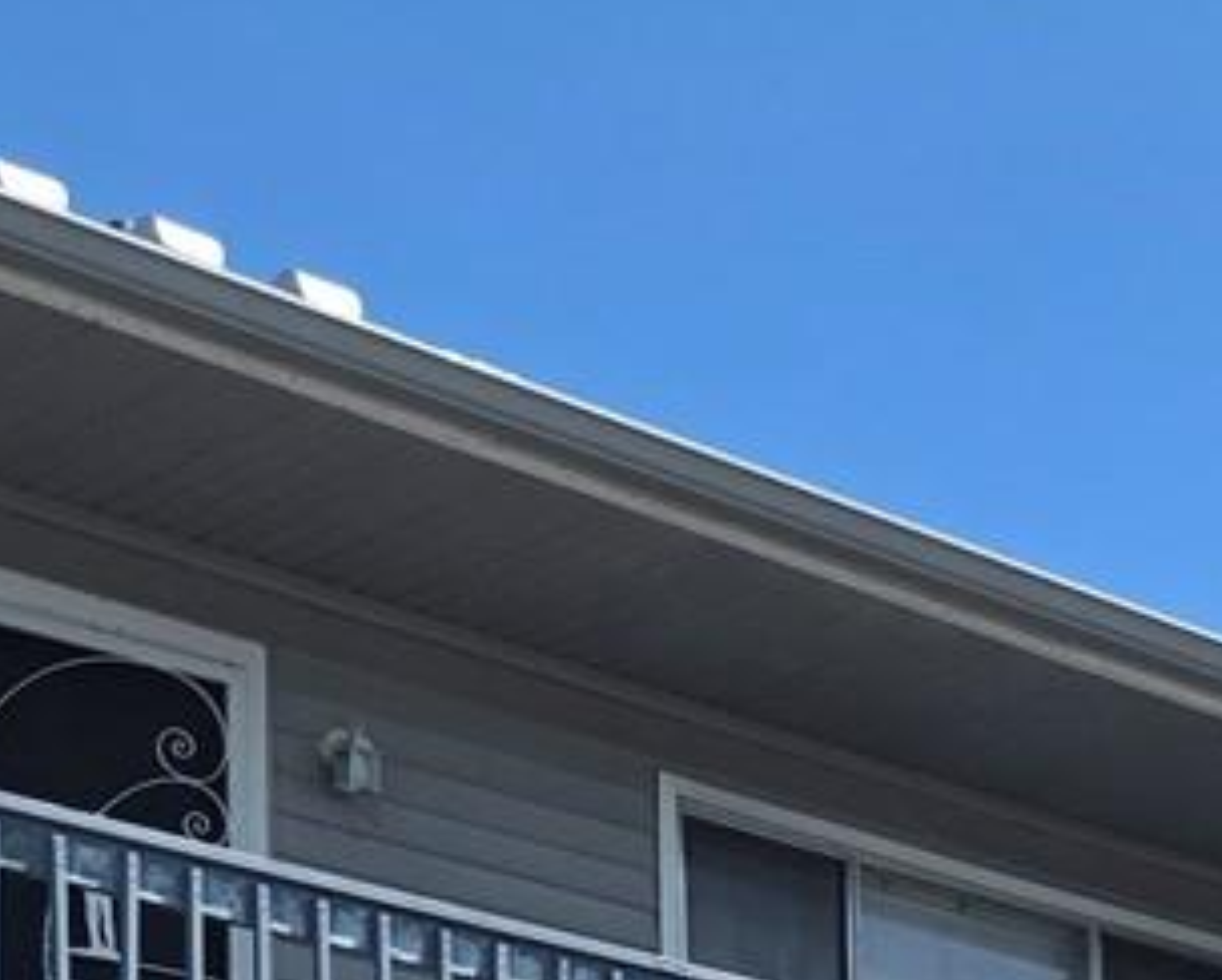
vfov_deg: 11.8
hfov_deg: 14.9
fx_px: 4273
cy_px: 1944
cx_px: 1950
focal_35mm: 118
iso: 40
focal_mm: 5.4
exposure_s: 1/2921
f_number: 1.8
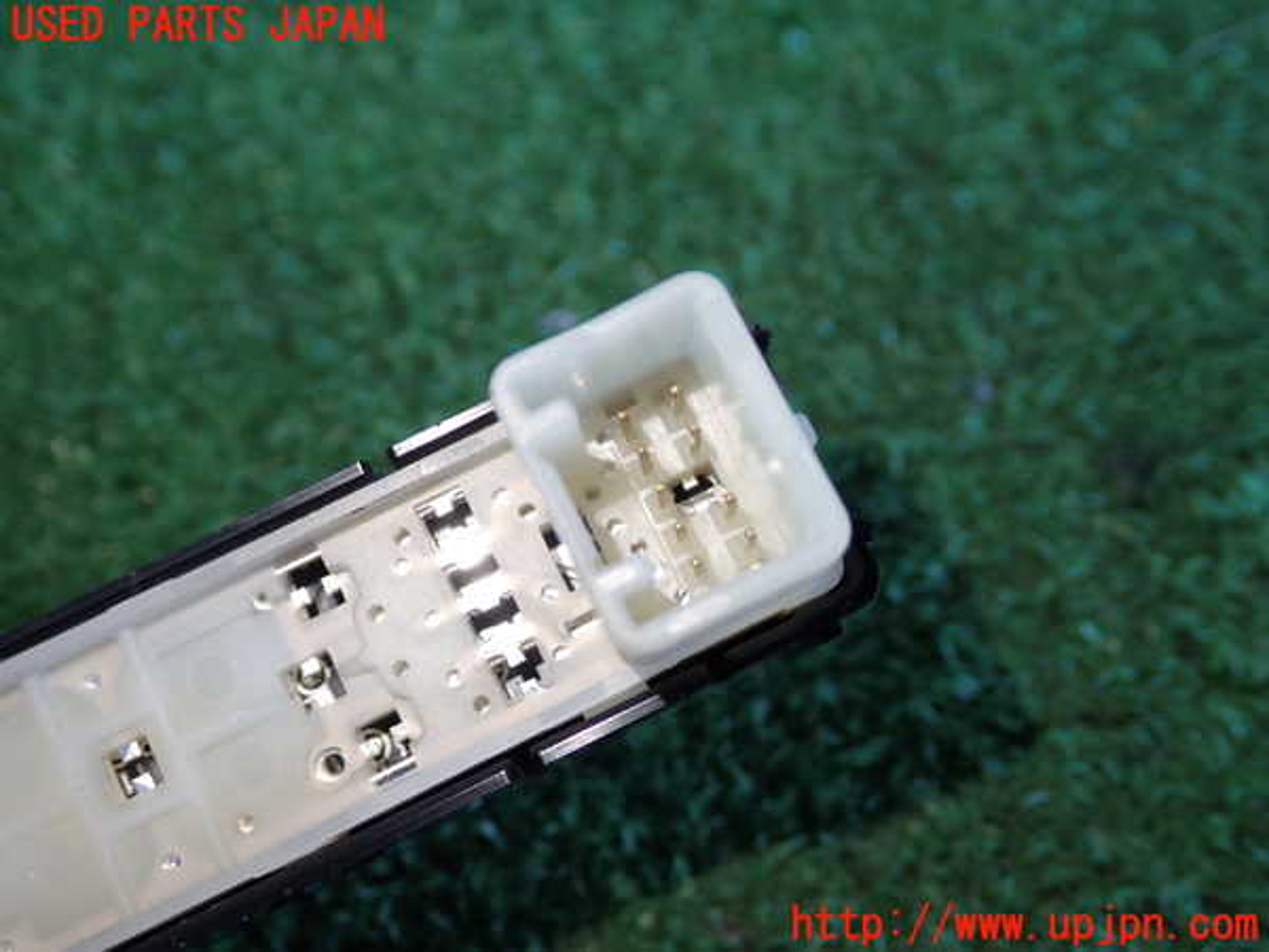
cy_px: 476
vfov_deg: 32.9
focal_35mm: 44
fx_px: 1613
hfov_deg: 42.9
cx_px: 634
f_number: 2.9
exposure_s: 1/60
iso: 200
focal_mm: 7.84
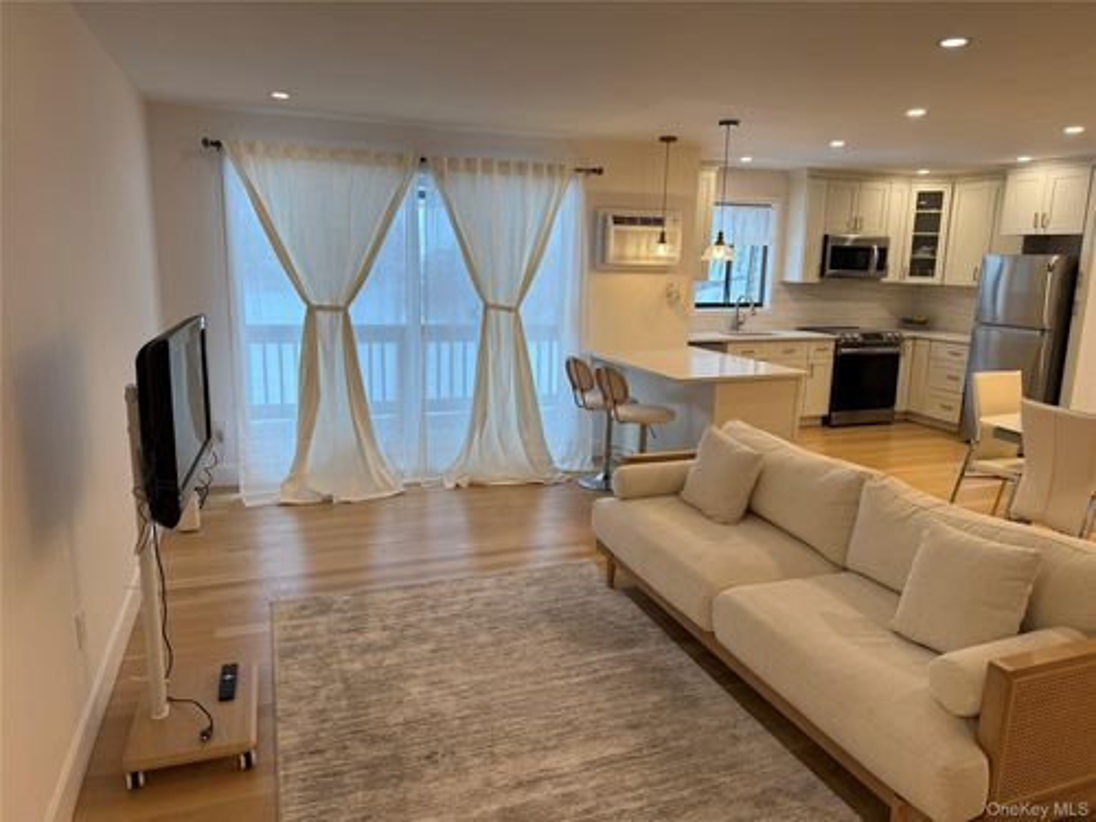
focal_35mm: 24
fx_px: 760
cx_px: 548
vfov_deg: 56.8
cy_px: 411
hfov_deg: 71.6
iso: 100
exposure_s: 1/120
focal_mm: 6.76
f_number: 1.78
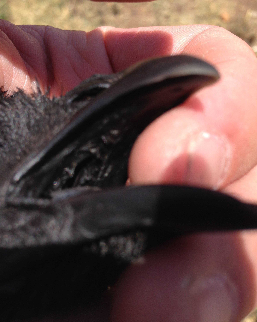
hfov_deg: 42.2
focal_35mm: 35
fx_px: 333
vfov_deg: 51.5
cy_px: 151
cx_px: 127
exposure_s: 1/1063
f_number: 2.4
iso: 50
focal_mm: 4.12
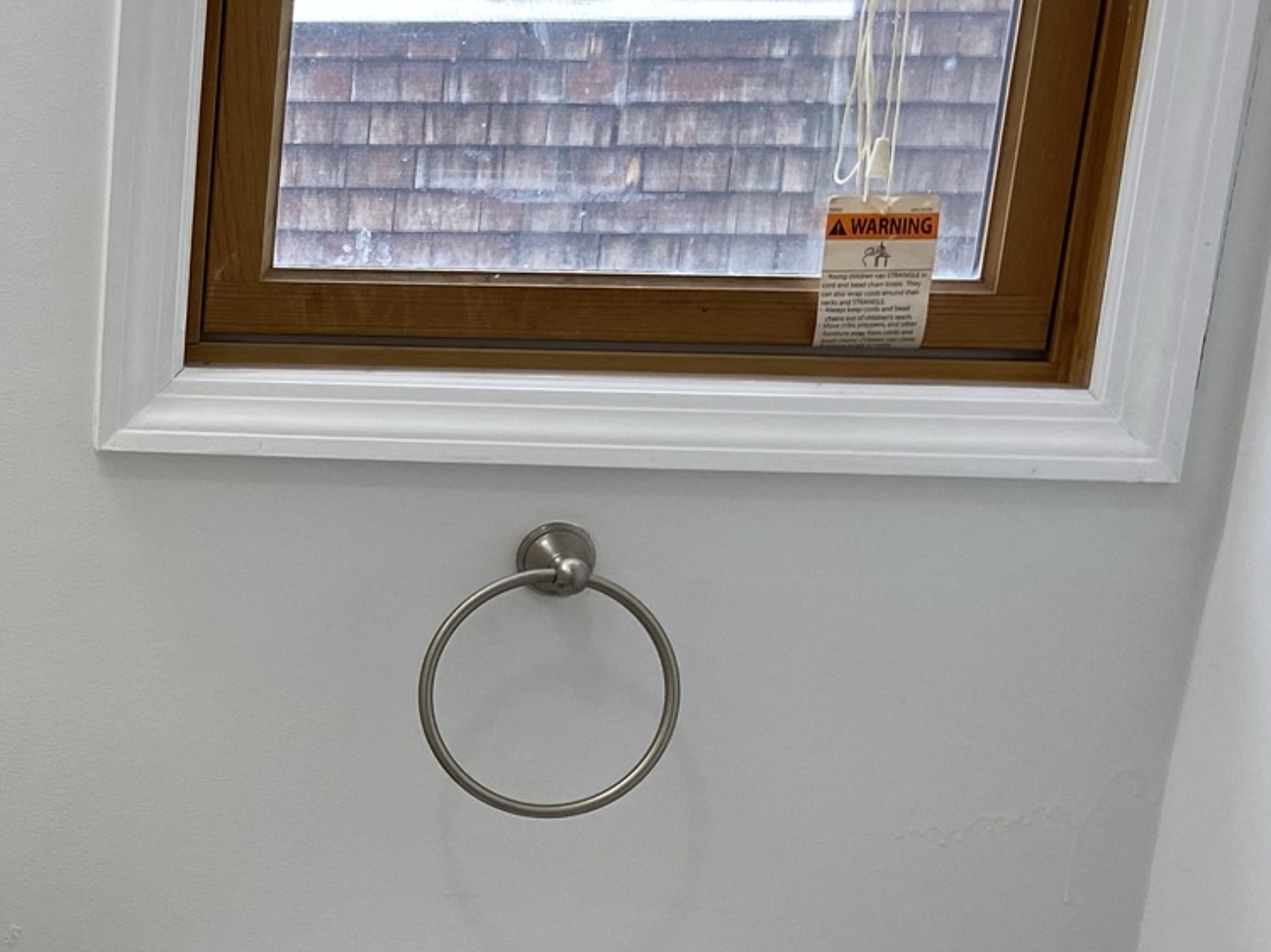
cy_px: 778
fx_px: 2606
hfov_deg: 24.8
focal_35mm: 71
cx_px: -249
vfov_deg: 20.5
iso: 50
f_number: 1.8
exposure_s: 1/120
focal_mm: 4.25
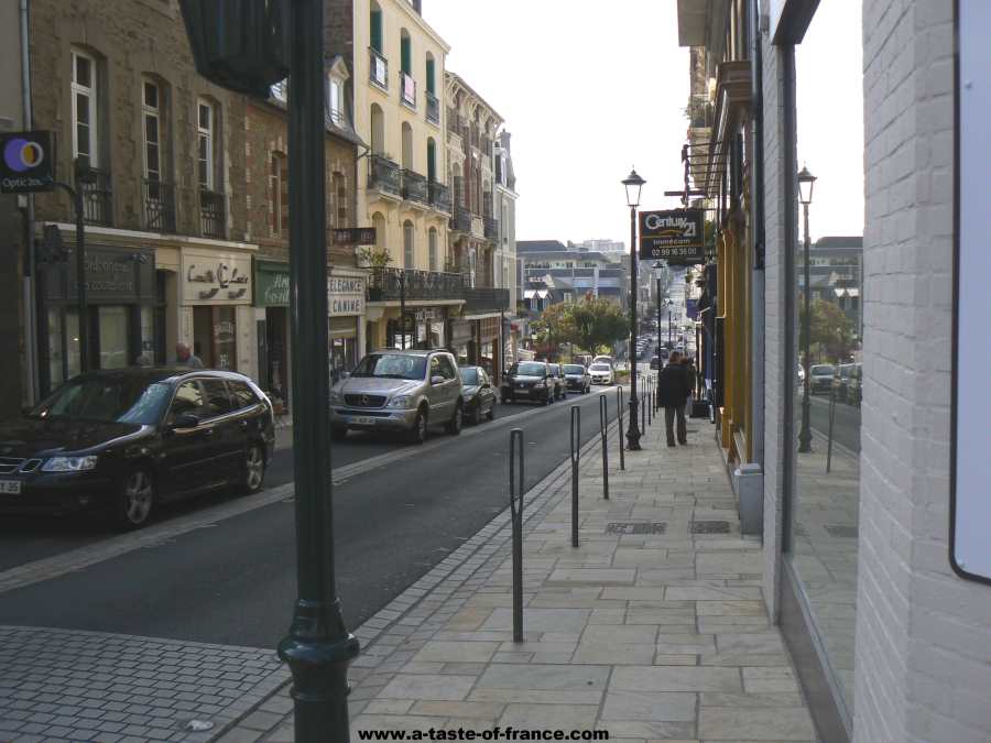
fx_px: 1031
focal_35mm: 36
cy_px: 372
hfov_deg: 51.4
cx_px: 496
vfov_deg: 39.7
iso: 100
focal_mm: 6
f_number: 2.8
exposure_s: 1/1000
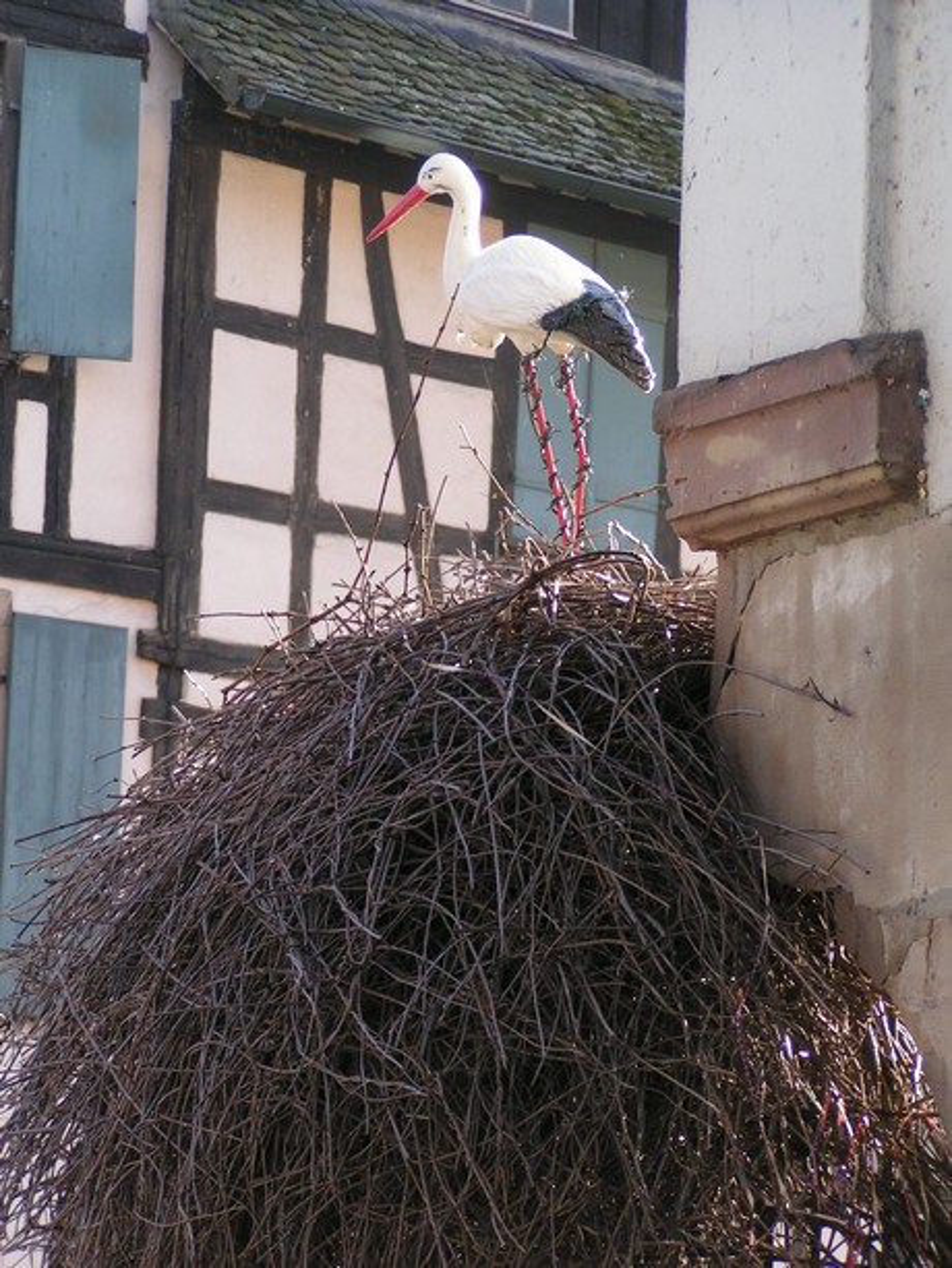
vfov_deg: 13.2
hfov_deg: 9.9
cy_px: 634
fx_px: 5498
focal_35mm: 150
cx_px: 476
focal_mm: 22.9
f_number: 3.5
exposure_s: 1/160
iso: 80
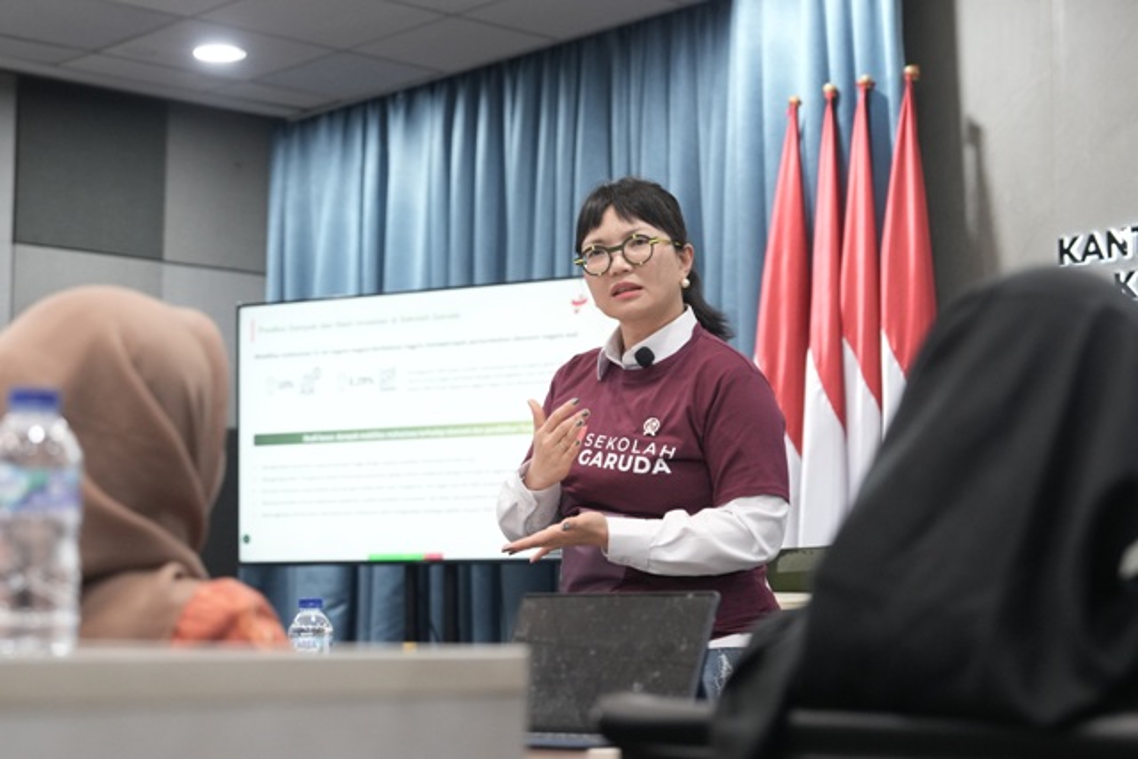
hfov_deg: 27.0
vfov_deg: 18.2
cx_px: 569
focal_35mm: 75
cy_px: 380
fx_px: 2371
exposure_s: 1/125
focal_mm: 50
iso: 1600
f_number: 2.8
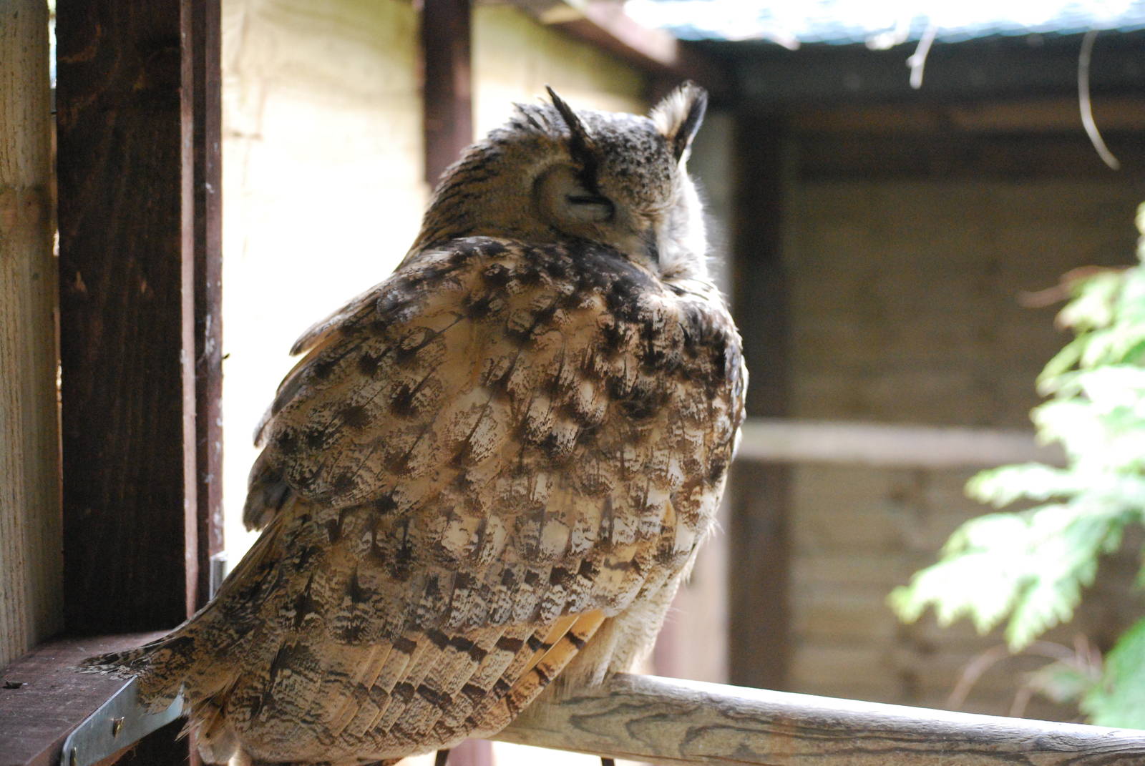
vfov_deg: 16.6
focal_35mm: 82
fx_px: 2627
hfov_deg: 24.6
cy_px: 383
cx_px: 572
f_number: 4
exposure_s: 1/15
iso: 1600
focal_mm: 55
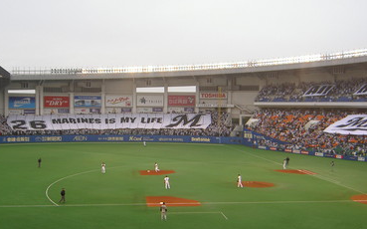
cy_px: 136
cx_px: 179
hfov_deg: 45.3
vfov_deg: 29.1
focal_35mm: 44
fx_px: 440
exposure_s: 1/160
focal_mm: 5.6
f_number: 2.8
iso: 50
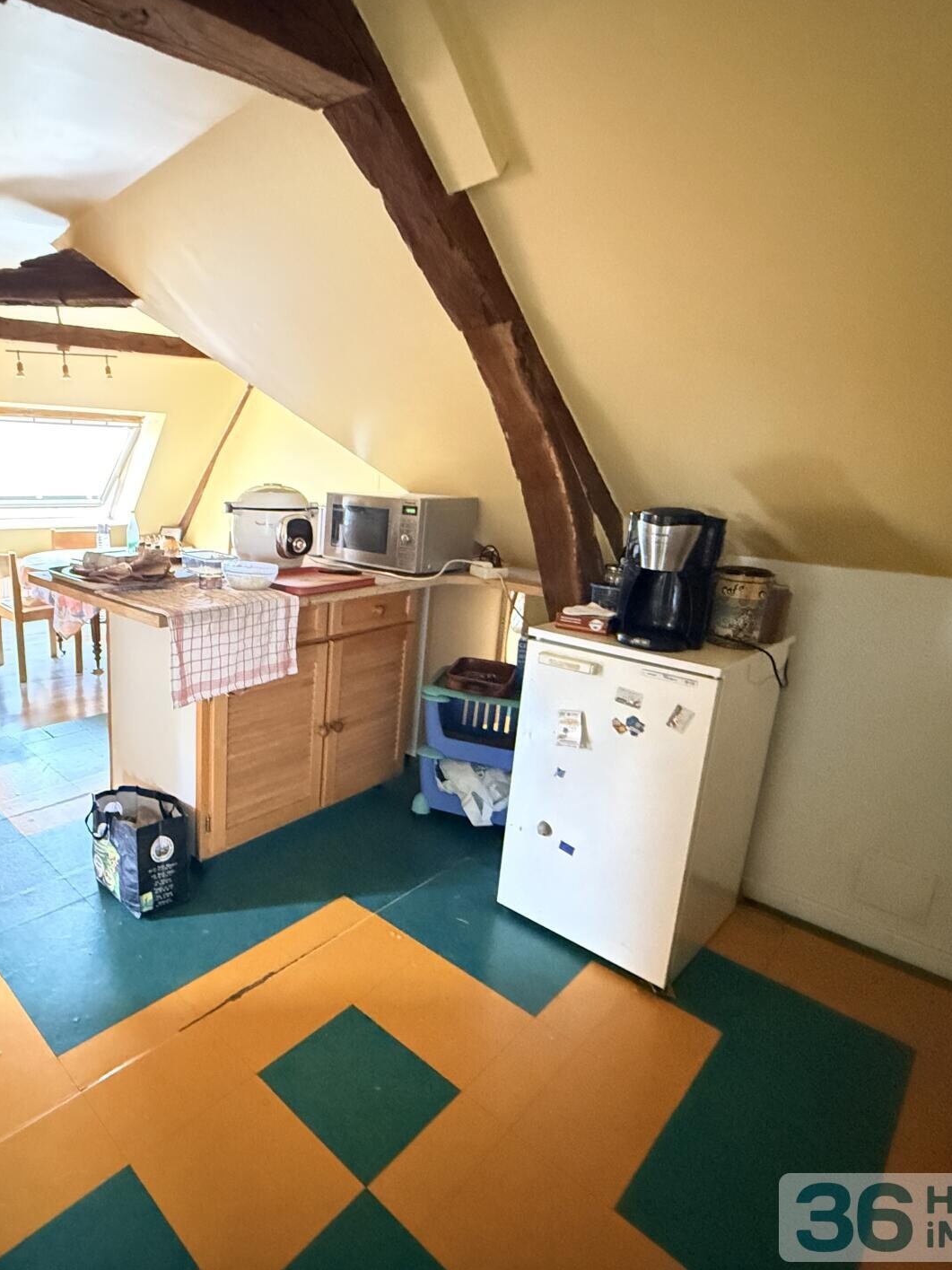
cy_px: 625
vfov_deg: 84.7
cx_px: 271
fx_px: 697
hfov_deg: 65.6
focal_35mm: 19
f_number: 2.2
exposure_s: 1/30
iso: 2500
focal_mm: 2.22
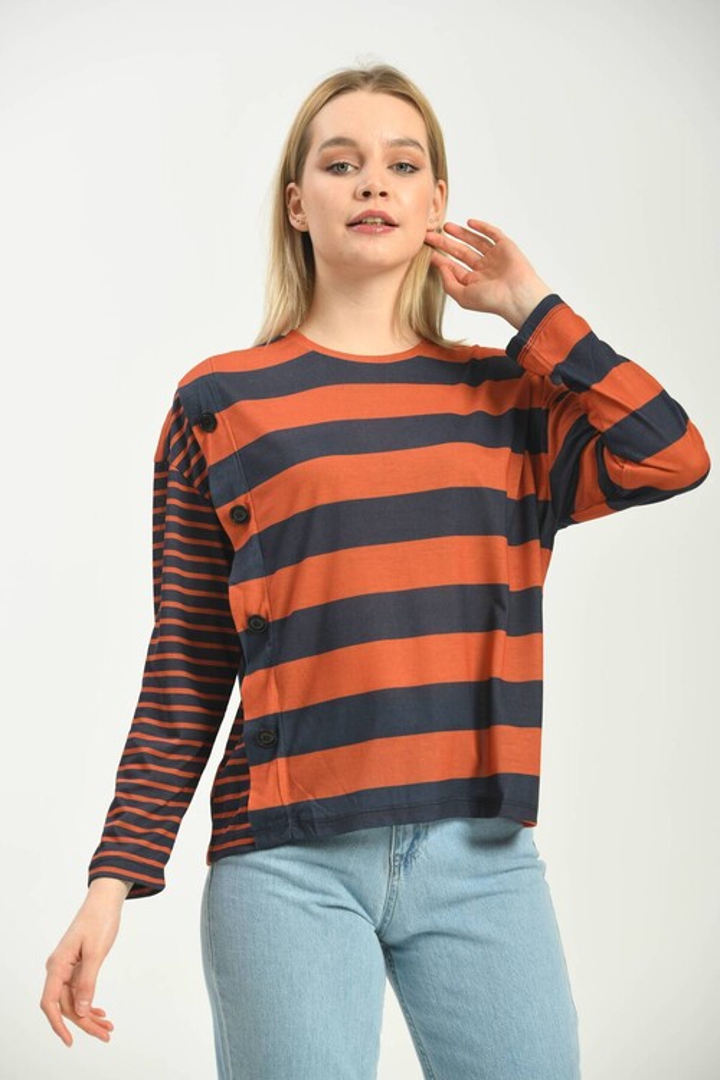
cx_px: 360
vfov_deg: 14.7
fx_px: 4200
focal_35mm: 140
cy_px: 540
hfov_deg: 9.8
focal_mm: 140
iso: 100
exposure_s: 1/160
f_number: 6.3
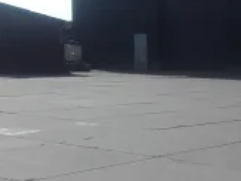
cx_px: 263
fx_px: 683
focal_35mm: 98
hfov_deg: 19.2
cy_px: 87
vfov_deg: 15.1
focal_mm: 3.31
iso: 50
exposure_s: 1/2731
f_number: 2.2
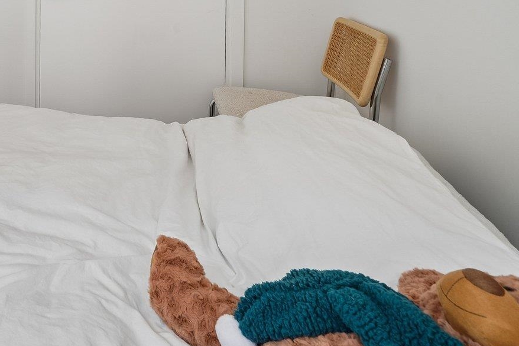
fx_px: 404
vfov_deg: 38.5
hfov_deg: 46.9
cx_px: -58
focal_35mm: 28
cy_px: -33
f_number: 10
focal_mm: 12
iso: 200
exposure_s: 1/15
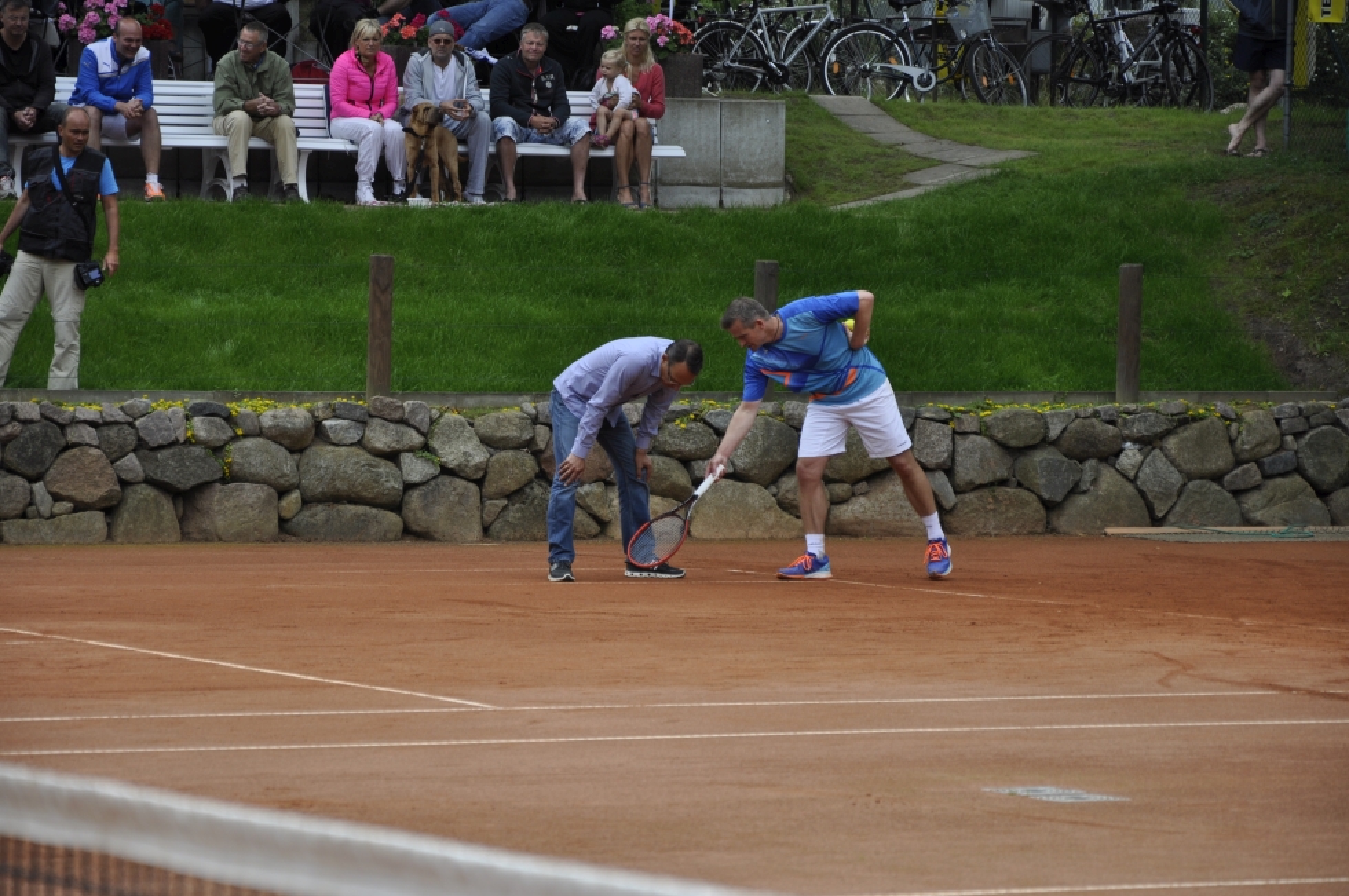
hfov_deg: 13.1
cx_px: 674
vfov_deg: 8.7
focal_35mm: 158
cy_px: 448
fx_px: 5895
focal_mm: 105
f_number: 5.6
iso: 200
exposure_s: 1/500
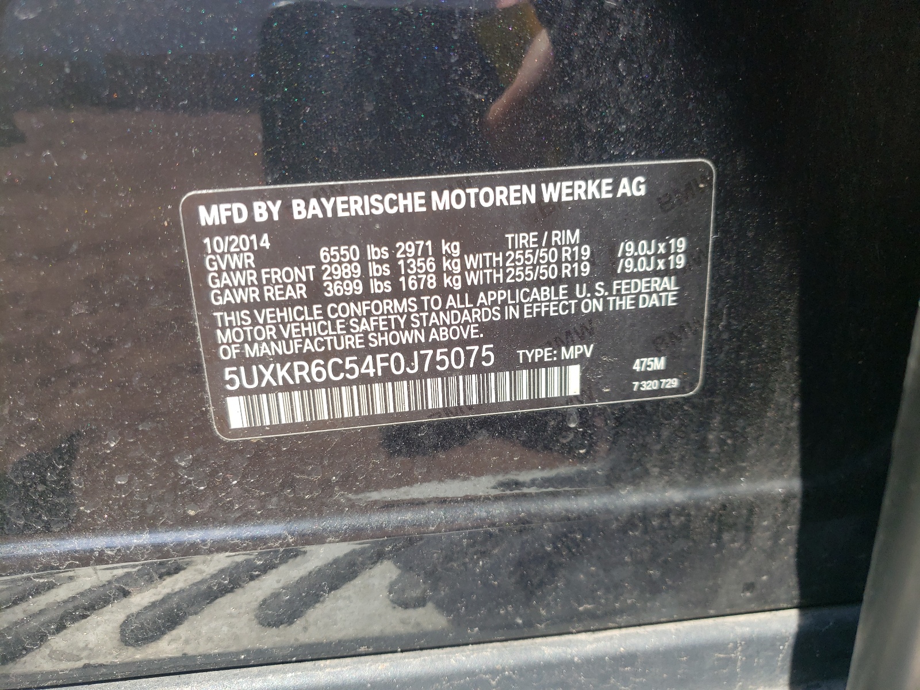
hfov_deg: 67.3
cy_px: 345
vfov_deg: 53.1
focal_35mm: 26
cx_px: 460
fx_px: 691
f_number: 1.5
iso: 50
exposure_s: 1/435
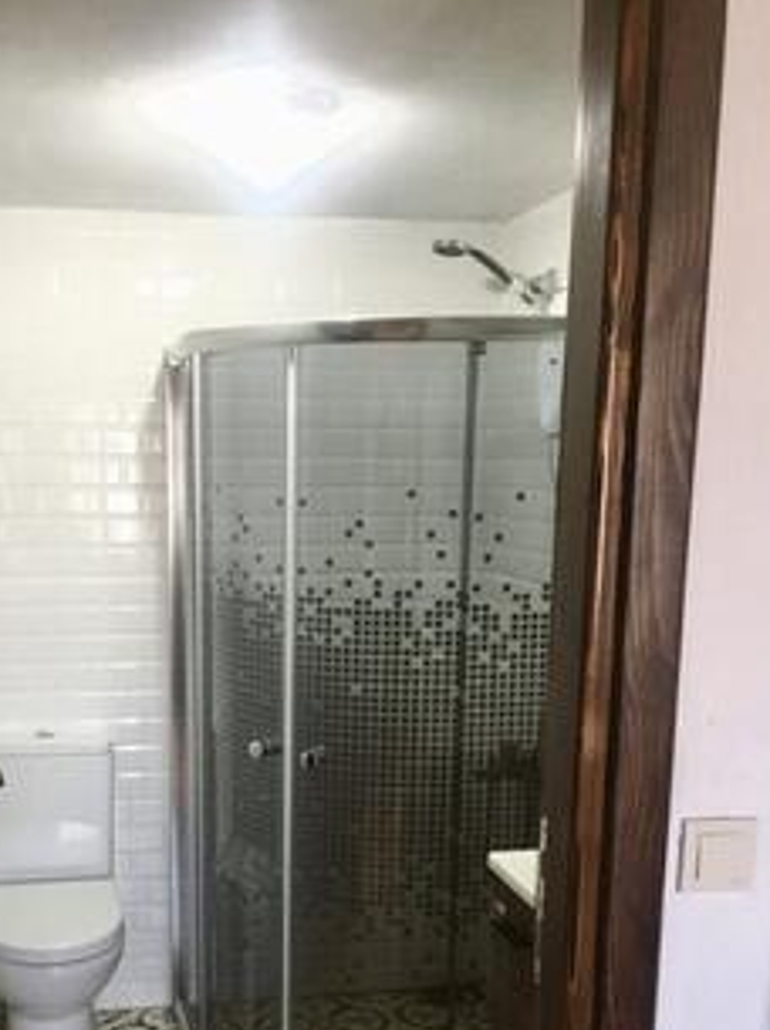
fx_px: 1189
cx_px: 262
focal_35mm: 40
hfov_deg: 35.6
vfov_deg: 46.0
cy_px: 706
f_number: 2.2
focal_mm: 4.15
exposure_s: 1/33
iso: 250
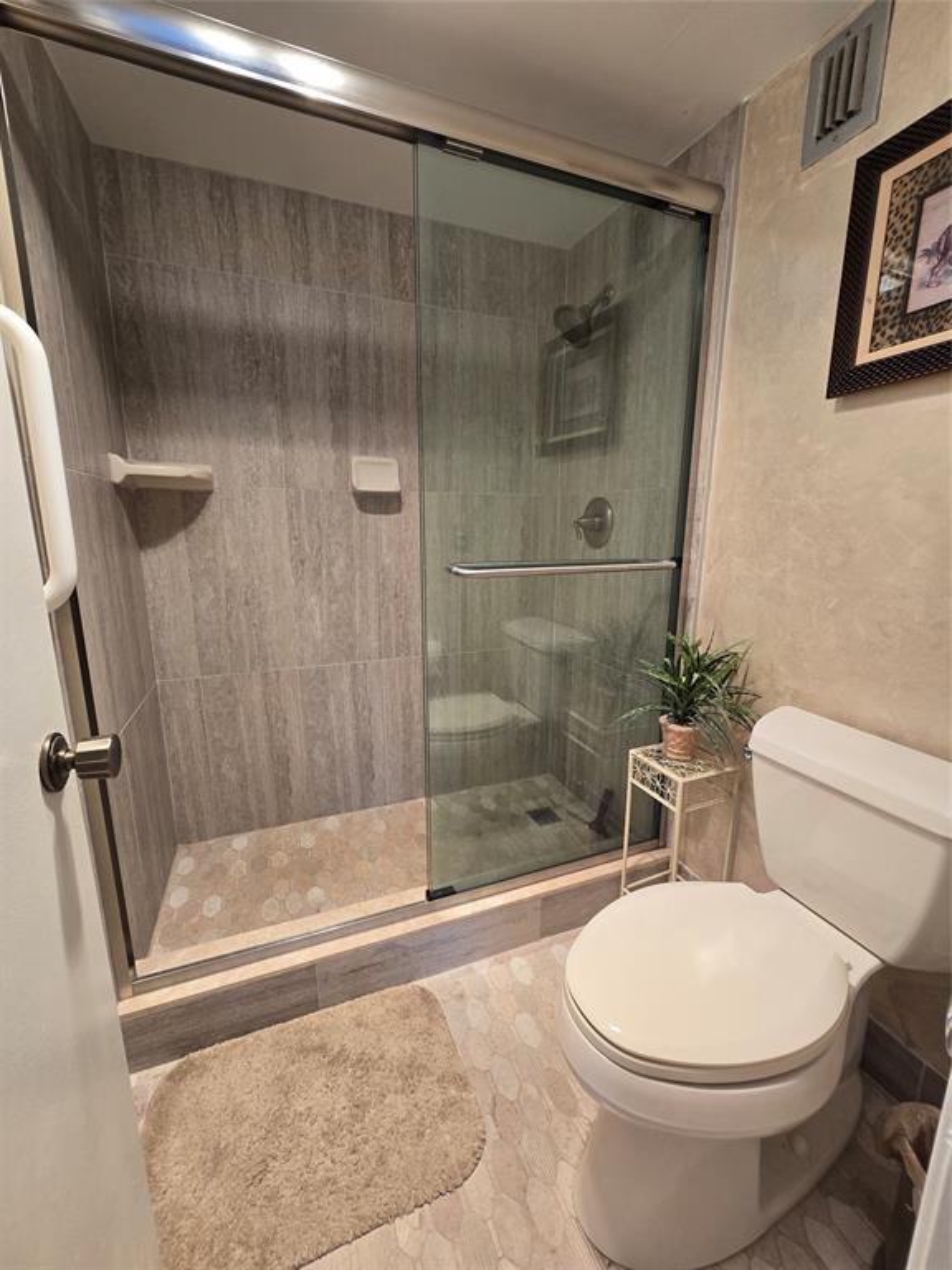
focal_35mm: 13
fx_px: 477
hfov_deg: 89.9
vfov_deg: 106.2
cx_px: 476
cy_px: 635
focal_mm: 2.2
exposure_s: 1/60
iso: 64
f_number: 2.2
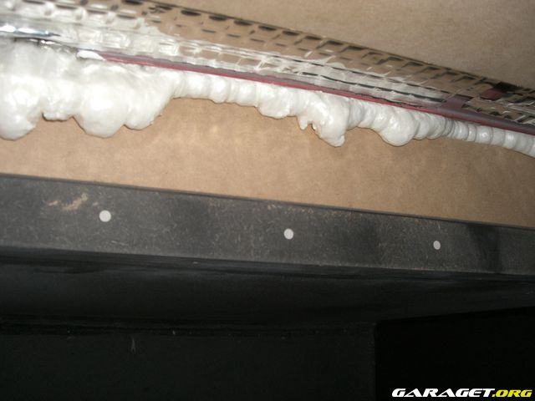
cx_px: 268
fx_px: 587
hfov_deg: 49.0
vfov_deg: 37.7
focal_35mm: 38
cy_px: 200
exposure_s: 1/60
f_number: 2.7
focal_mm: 6.2
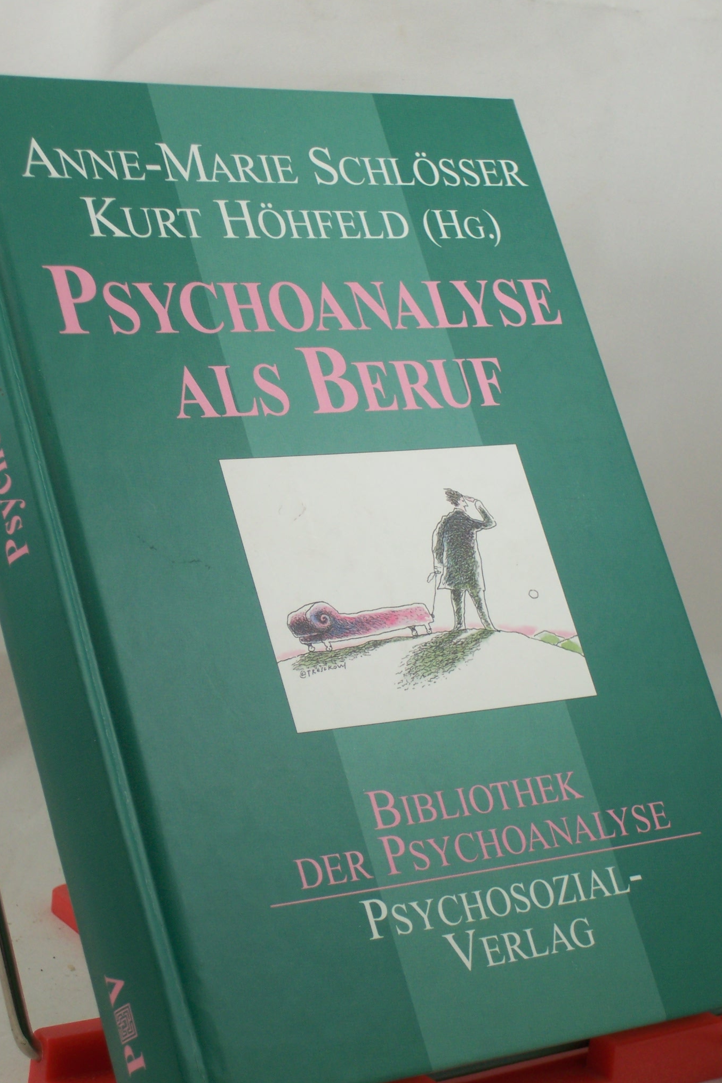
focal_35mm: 86
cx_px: 323
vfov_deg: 23.6
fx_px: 2587
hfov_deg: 15.9
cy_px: 539
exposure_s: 1/80
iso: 80
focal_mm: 13.6
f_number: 4
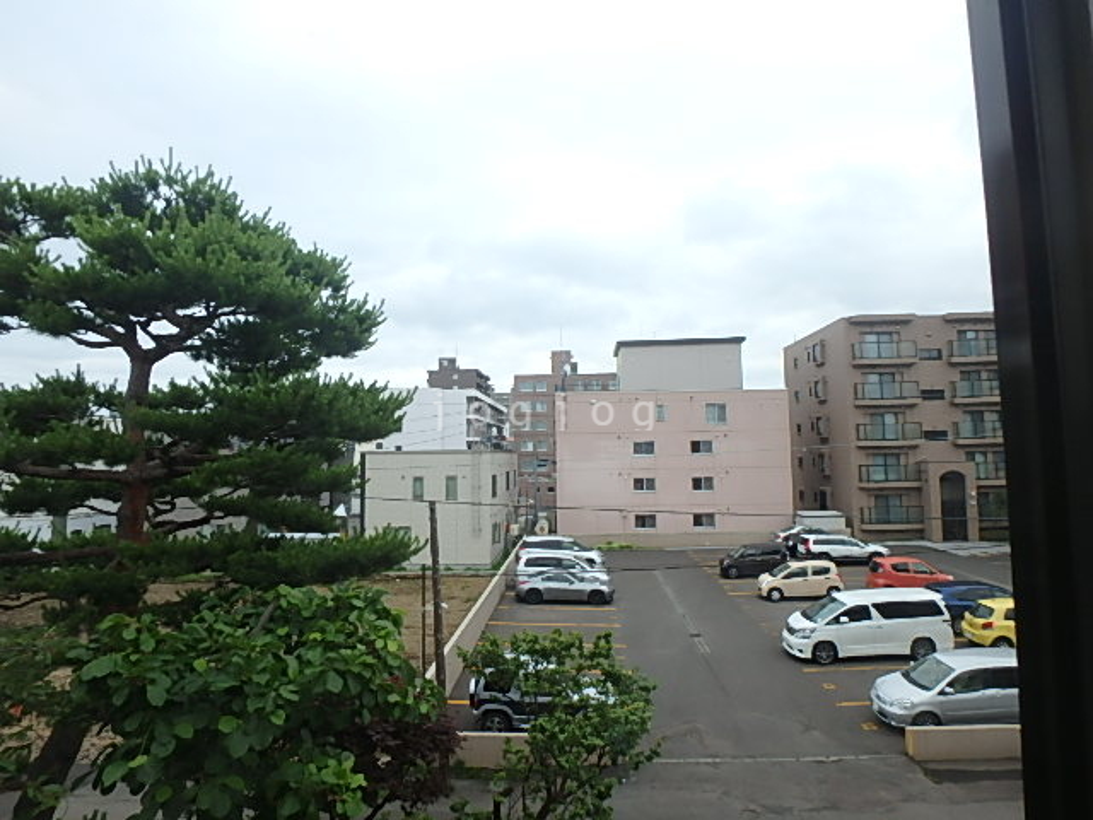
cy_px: 410
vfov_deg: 63.4
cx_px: 546
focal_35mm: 21
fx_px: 663
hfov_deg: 79.0
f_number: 3.5
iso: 125
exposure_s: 1/400
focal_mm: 3.7
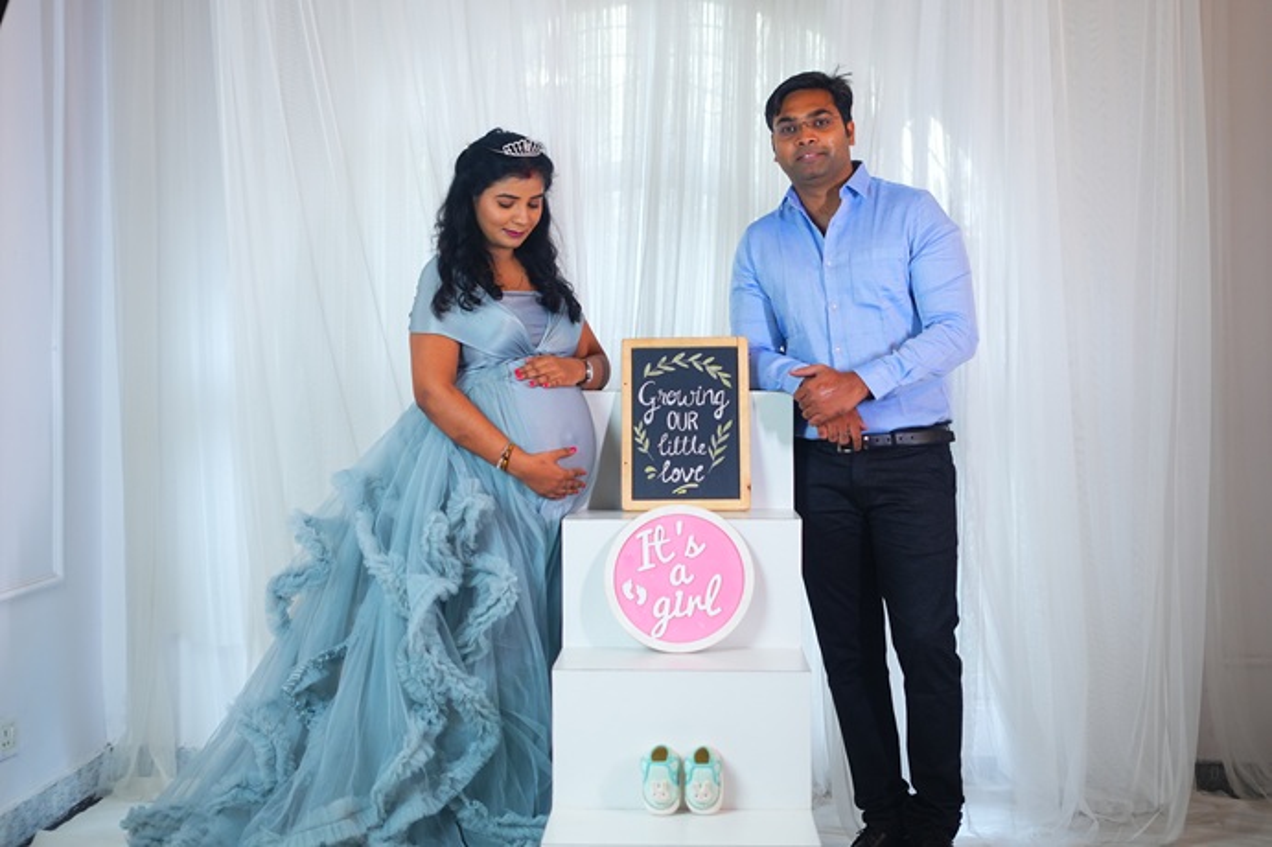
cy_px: 424
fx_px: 1766
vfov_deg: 27.0
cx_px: 636
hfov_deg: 39.6
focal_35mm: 50
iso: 500
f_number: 2.2
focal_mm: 50
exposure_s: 1/125
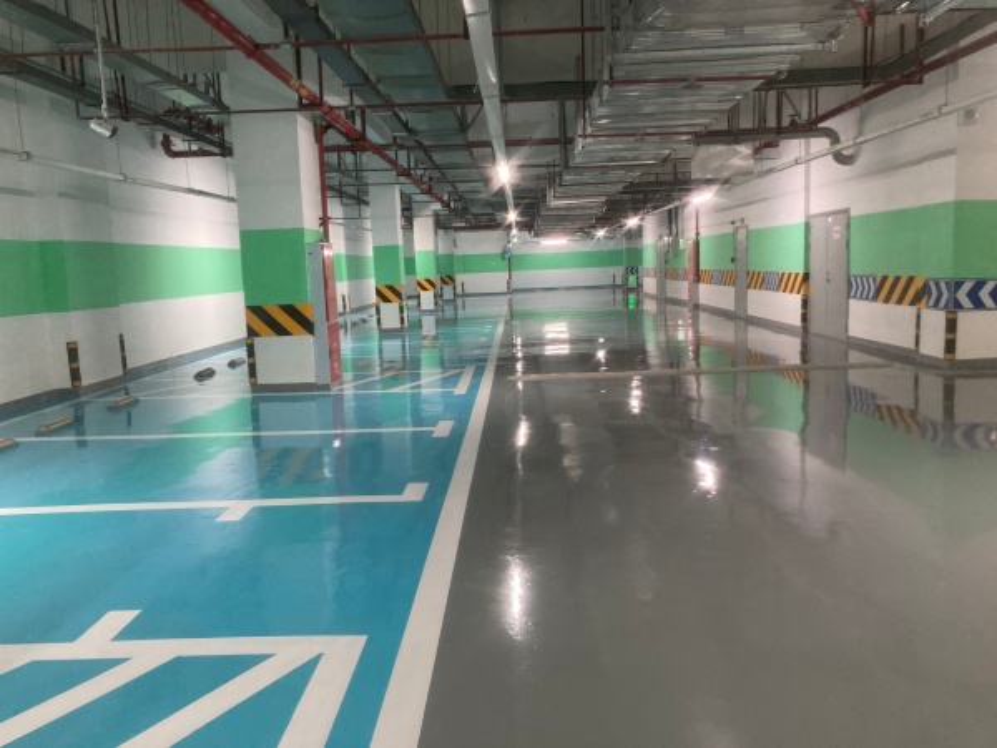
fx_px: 806
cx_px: 498
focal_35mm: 28
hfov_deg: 63.4
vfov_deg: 49.7
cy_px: 374
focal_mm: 3.99
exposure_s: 1/30
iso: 400
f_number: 1.8
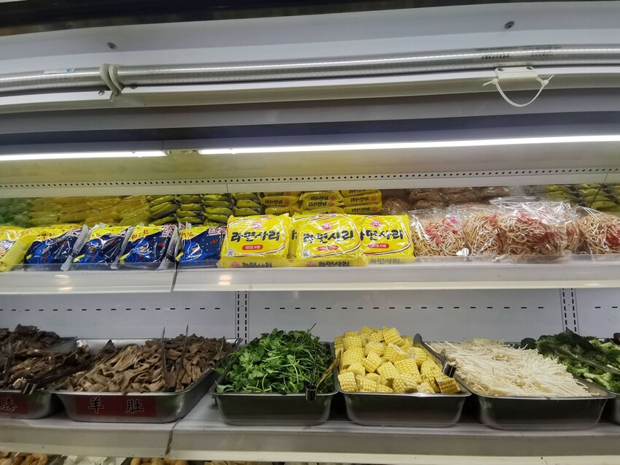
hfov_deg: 94.5
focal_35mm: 16
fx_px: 286
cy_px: 232
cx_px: 310
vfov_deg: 78.1
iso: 64
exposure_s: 1/120
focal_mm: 2.35
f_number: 2.2
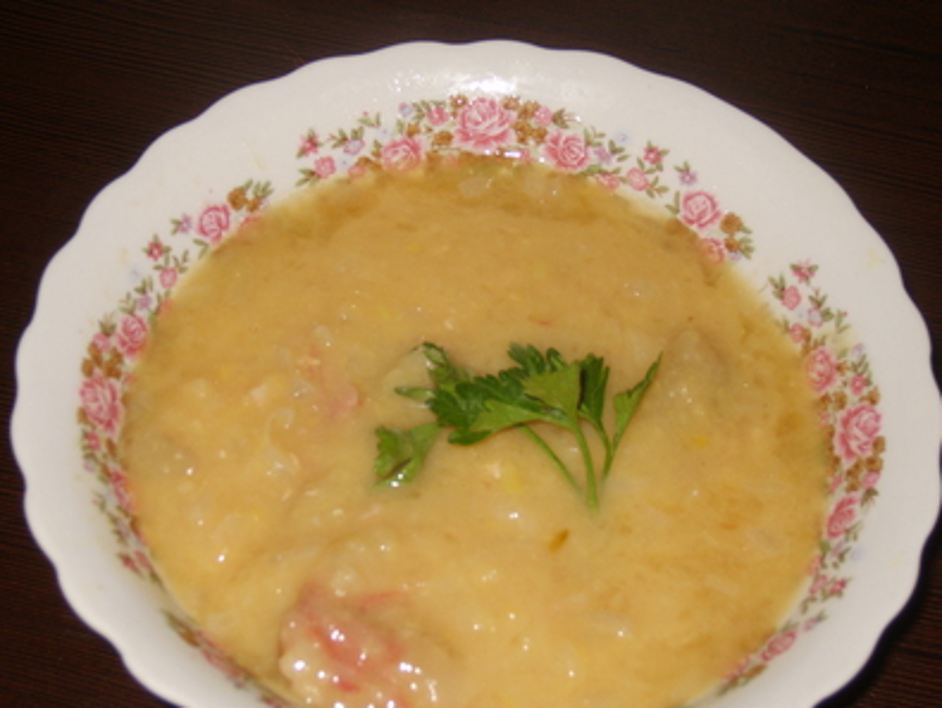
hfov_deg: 23.8
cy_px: 396
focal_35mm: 82
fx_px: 2233
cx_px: 460
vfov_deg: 18.0
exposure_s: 1/45
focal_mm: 15
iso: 100
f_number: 4.1
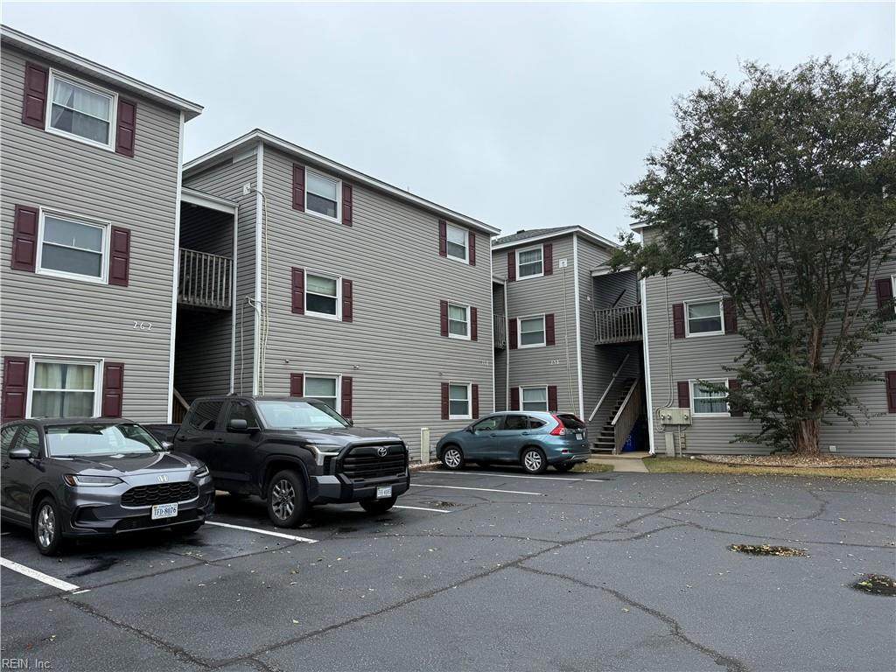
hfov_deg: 71.6
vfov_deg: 56.8
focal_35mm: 24
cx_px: 448
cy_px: 336
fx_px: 621
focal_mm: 6.76
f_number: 1.78
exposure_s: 1/1585
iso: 80
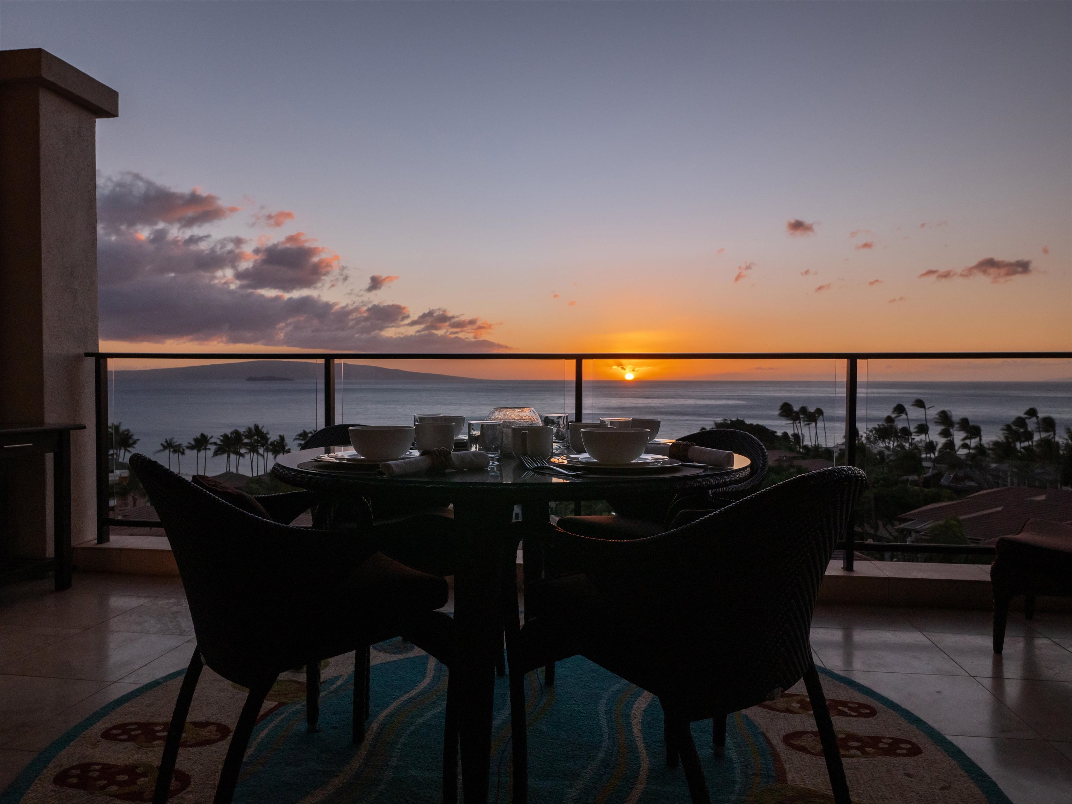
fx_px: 743
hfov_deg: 71.6
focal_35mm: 24
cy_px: 402
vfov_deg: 56.8
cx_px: 536
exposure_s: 2.5
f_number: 5.6
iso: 400
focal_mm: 12
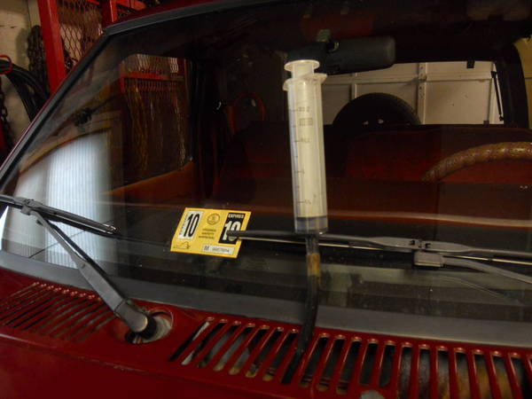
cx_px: 266
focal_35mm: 28
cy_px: 200
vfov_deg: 49.7
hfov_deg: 63.4
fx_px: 430
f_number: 2.7
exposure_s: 1/10
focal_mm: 5
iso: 400
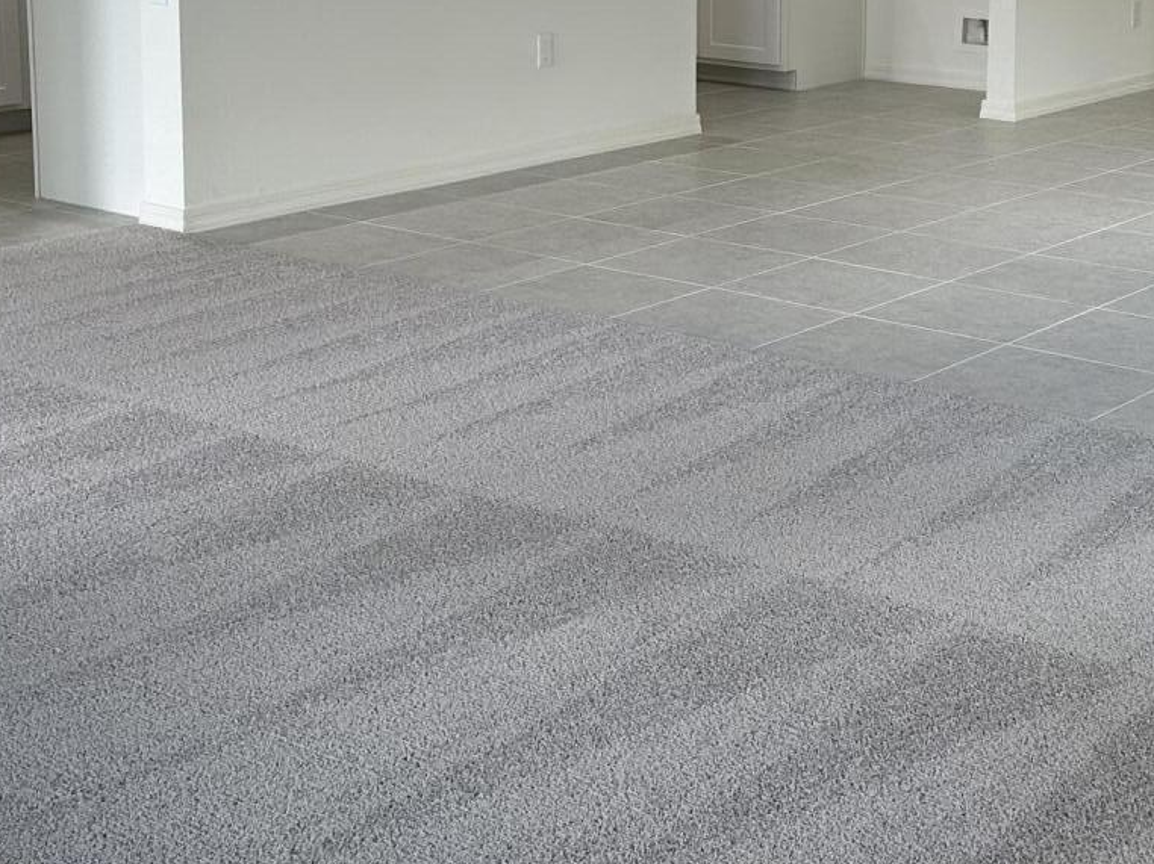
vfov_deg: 22.8
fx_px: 2100
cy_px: 127
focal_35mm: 63
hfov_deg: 30.4
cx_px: 795
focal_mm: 6.86
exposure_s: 1/120
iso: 80
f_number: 1.78
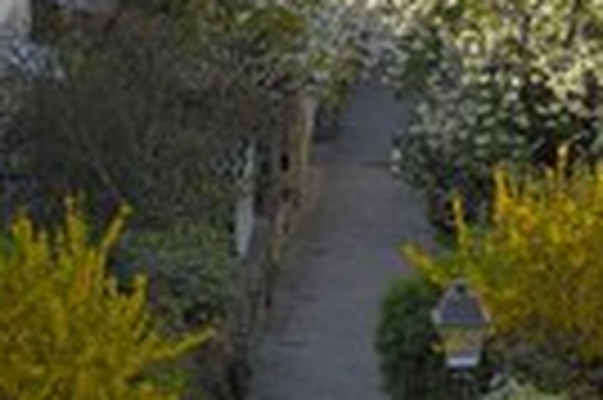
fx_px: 3312
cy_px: 144
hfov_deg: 10.4
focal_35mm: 198
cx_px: 367
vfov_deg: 6.9
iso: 100
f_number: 8
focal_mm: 42
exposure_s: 1/125
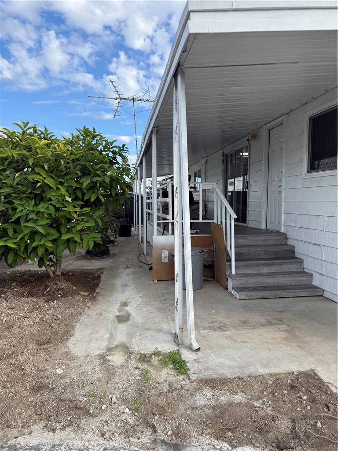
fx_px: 312
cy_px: 226
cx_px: 169
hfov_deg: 56.8
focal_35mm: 24
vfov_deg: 71.6
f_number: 1.78
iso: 80
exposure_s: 1/2370
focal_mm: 6.76
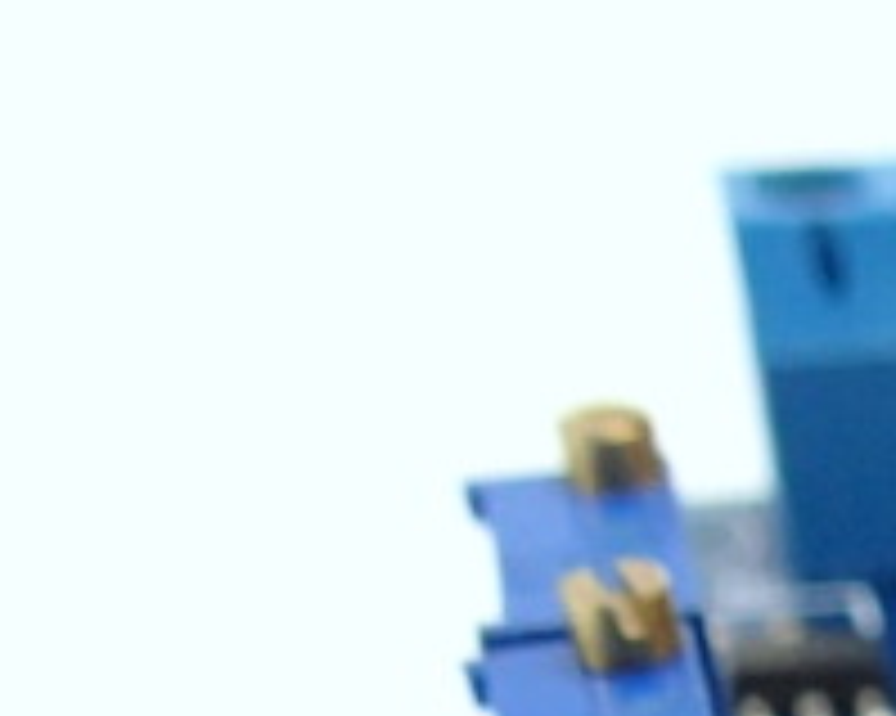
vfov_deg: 9.0
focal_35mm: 147
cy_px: 1981
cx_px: 2017
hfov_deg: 11.3
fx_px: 3896
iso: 200
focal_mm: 4.5
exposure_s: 1/50
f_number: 2.8
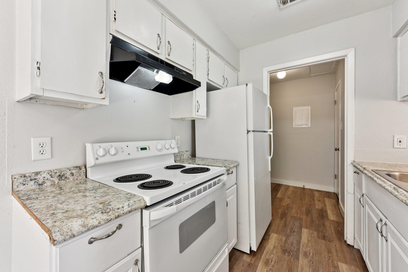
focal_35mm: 14
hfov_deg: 104.3
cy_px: 136
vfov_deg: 81.2
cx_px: 204
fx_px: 159
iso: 200
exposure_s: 1/15
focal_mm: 14
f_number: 8
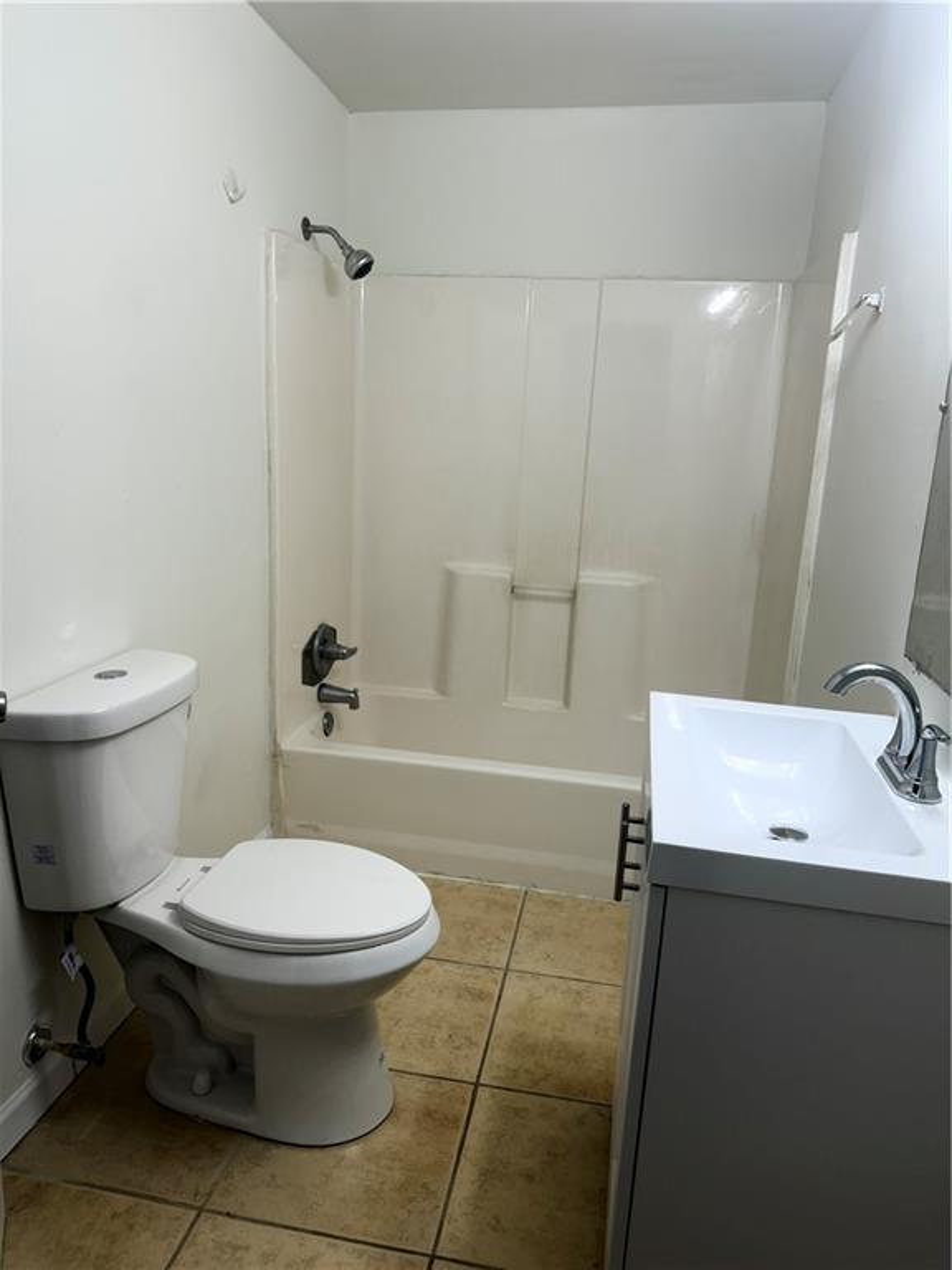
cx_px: 476
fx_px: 880
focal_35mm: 24
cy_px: 635
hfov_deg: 56.8
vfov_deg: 71.6
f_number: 1.78
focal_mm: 6.76
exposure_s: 1/120
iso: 64
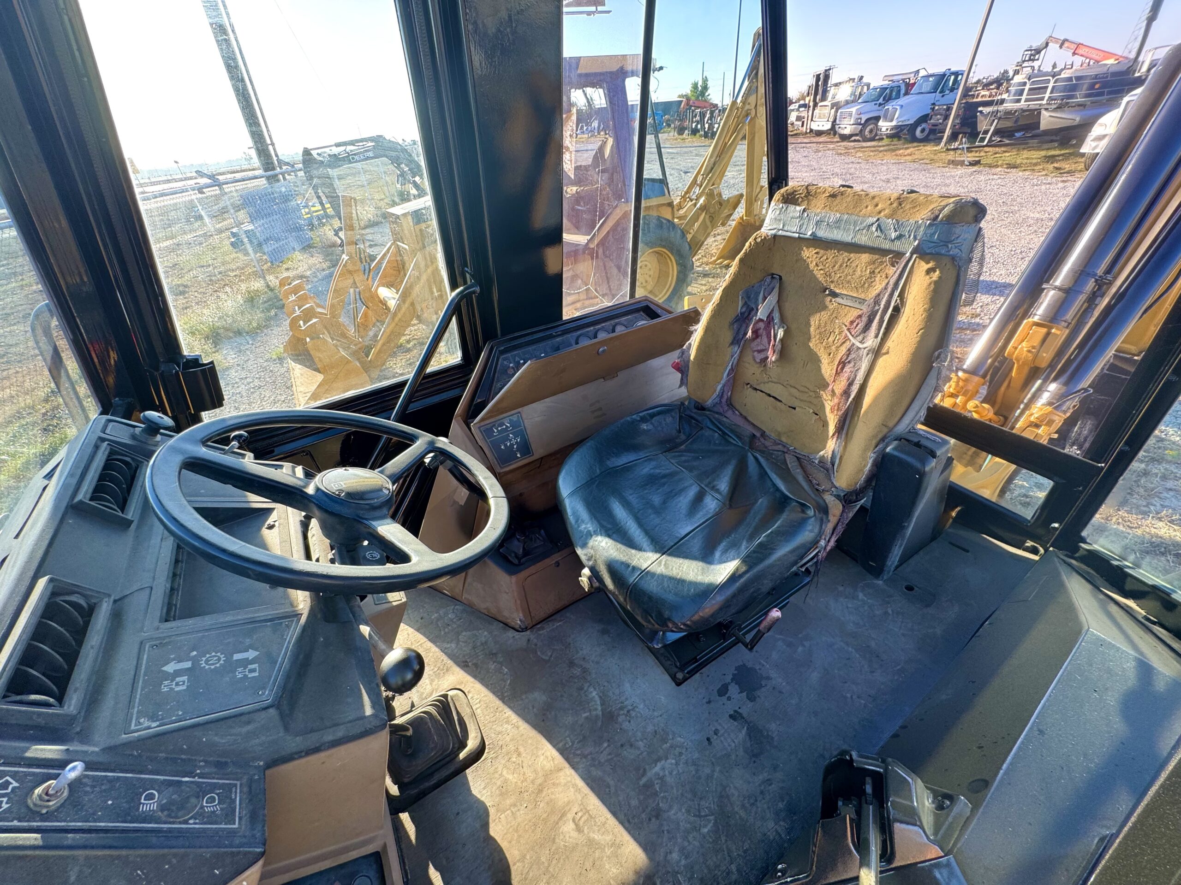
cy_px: 442
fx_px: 478
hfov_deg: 102.1
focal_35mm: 14
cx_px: 590
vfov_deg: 85.7
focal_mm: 2.22
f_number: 2.2
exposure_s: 1/116
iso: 40
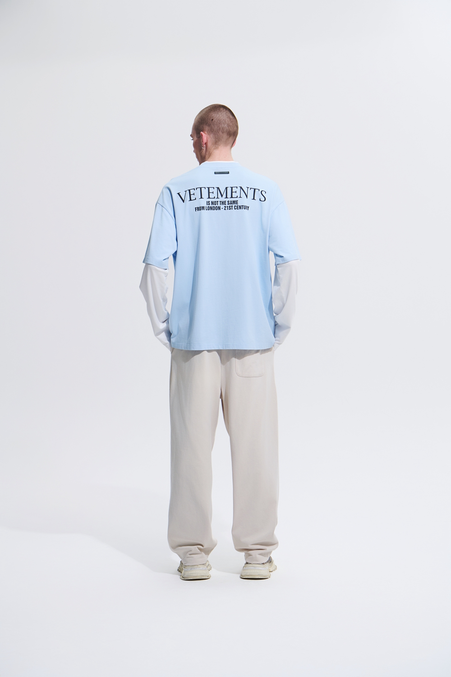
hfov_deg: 21.9
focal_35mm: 62
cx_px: 226
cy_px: 338
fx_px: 1165
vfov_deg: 32.4
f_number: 10
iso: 160
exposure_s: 1/160
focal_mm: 62
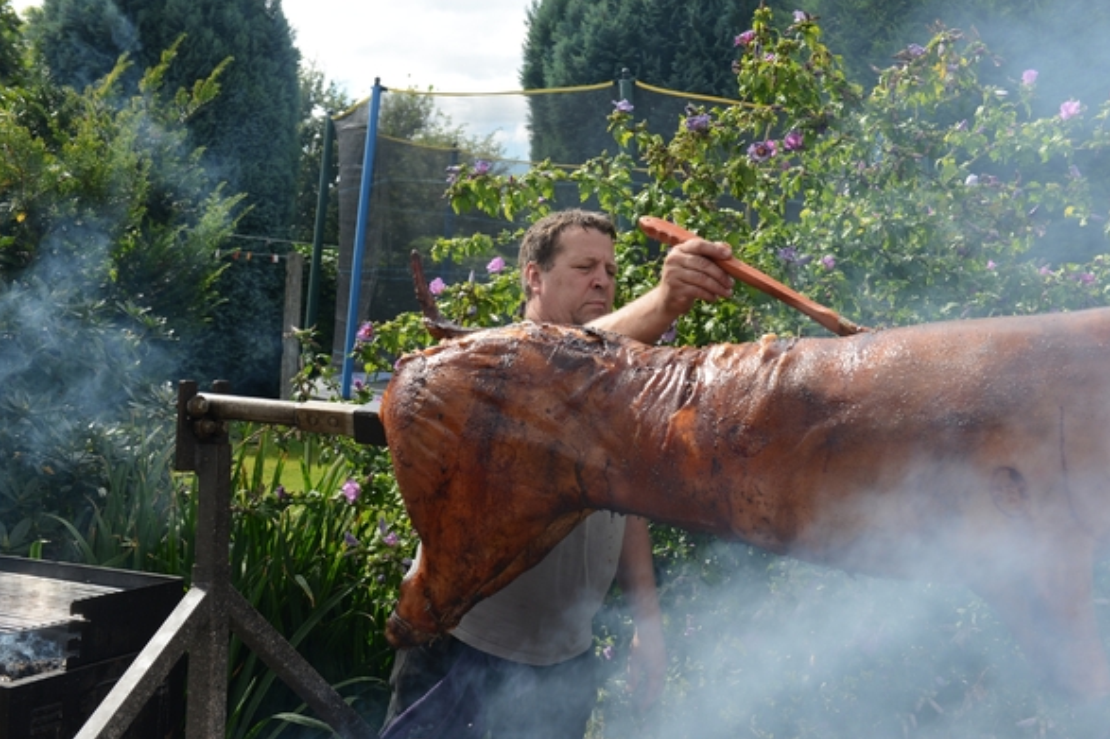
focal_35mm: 45
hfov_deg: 43.6
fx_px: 1387
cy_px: 365
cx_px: 562
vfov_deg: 29.8
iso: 200
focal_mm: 44
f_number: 8
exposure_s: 1/250
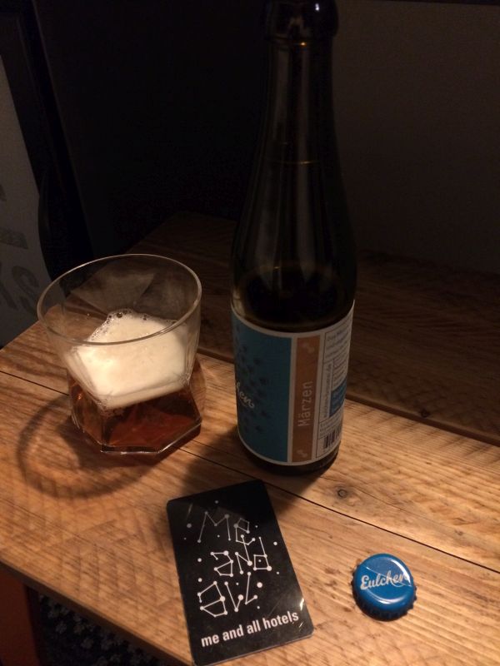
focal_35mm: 29
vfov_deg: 61.7
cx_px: 250
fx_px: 559
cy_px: 333
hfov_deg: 48.2
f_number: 2.2
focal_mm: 4.15
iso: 250
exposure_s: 1/25
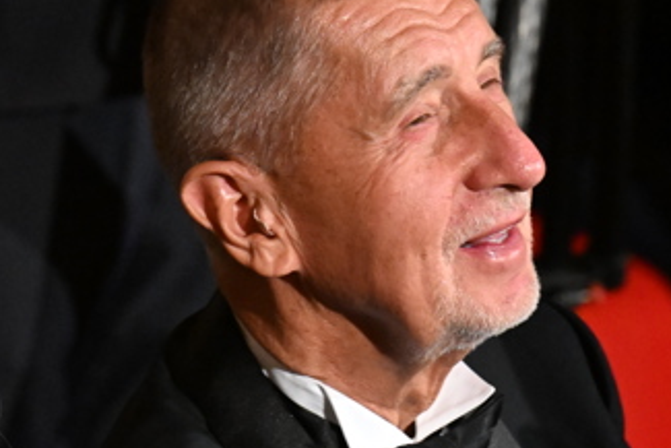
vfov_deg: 2.2
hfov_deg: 3.2
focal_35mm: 637
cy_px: 326
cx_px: 242
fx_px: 11878
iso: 6400
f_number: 5
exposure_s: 1/160
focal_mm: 200
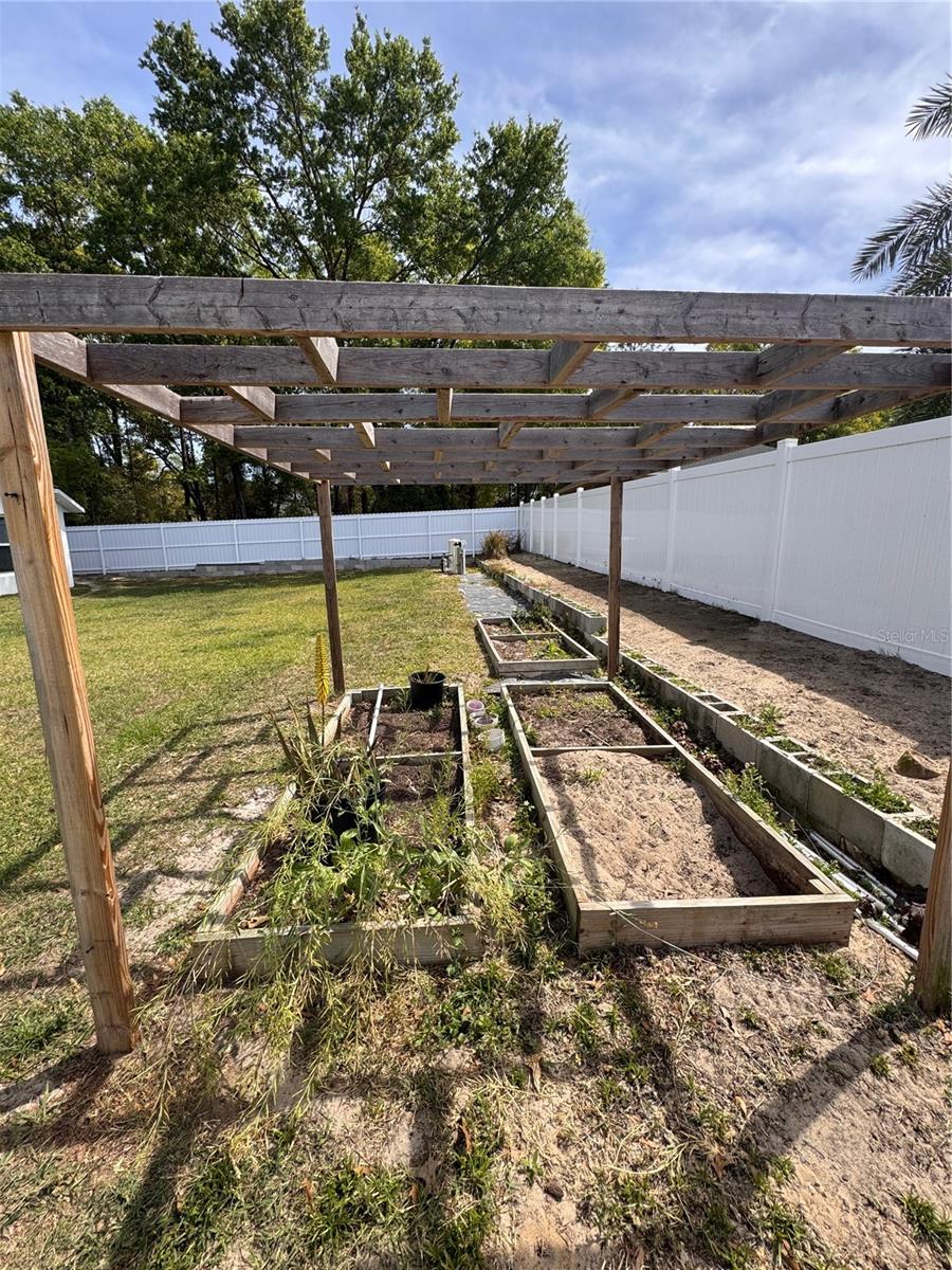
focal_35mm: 14
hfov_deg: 85.7
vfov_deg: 102.1
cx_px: 476
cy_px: 635
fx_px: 513
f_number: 2.2
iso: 40
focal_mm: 2.22
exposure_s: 1/879
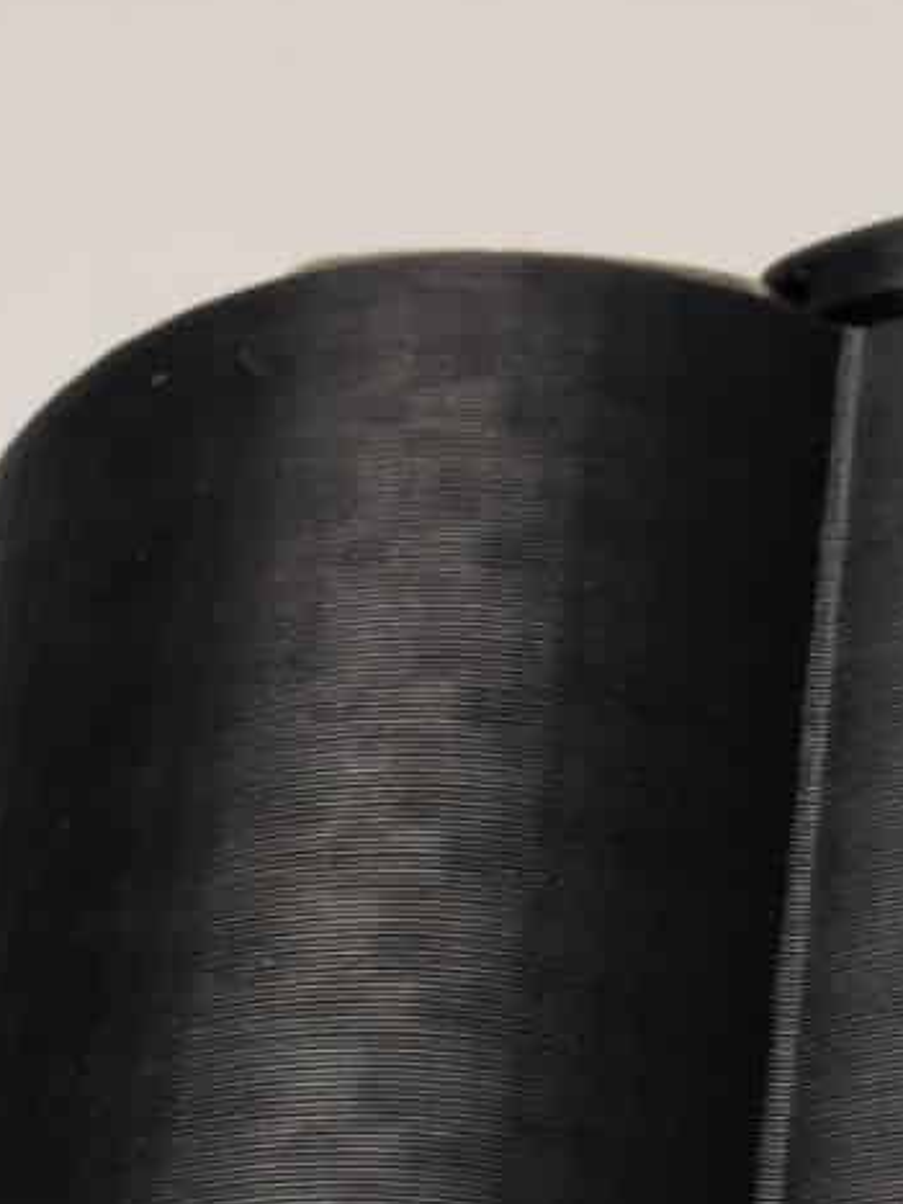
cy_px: 1034
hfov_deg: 6.8
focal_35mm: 218
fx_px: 7582
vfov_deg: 9.0
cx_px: 1075
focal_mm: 5.43
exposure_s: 1/100
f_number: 1.89
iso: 98
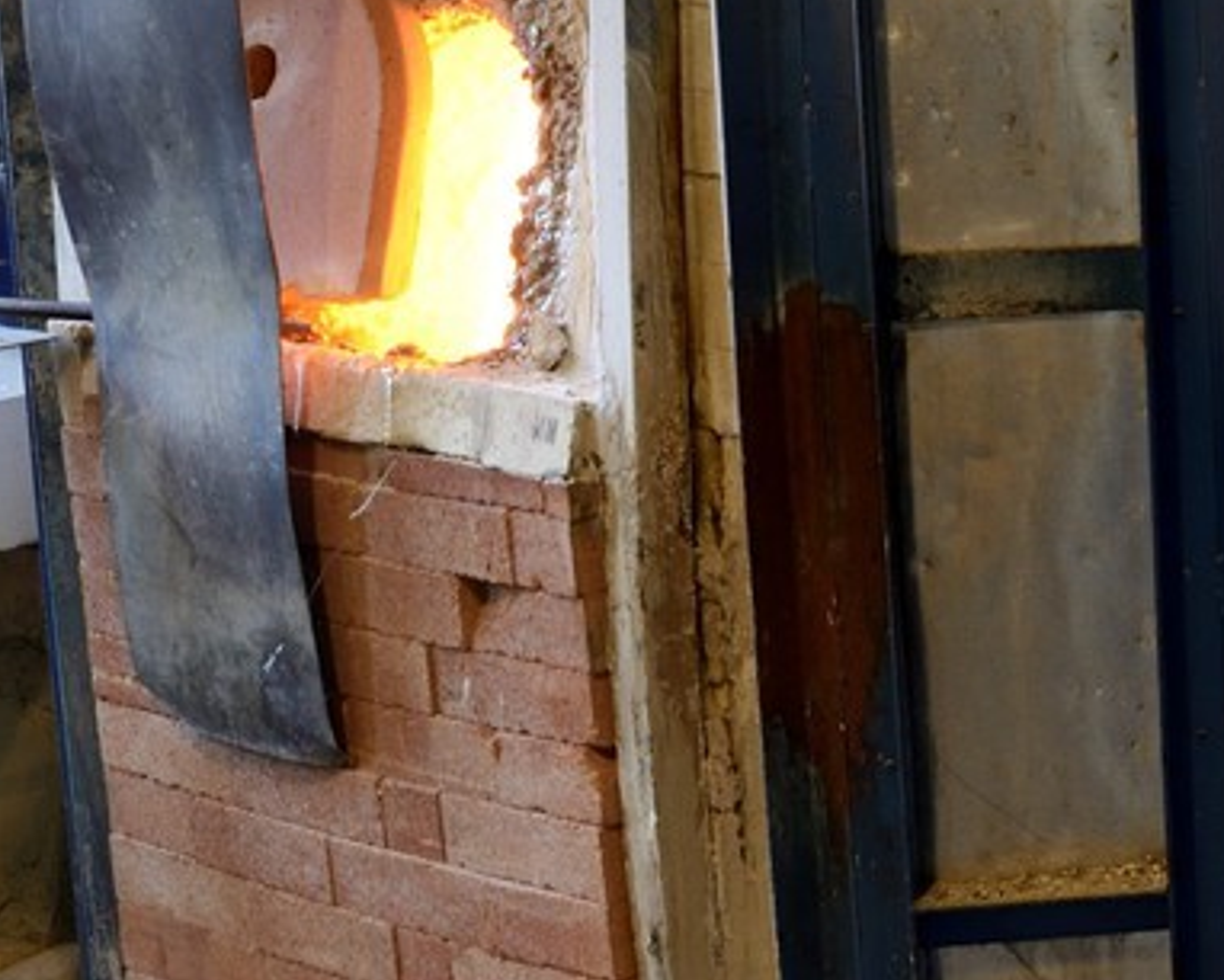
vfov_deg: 14.9
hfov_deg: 15.0
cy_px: 74
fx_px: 3697
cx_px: 2502
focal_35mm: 102
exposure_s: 1/25
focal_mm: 26
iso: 800
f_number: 8
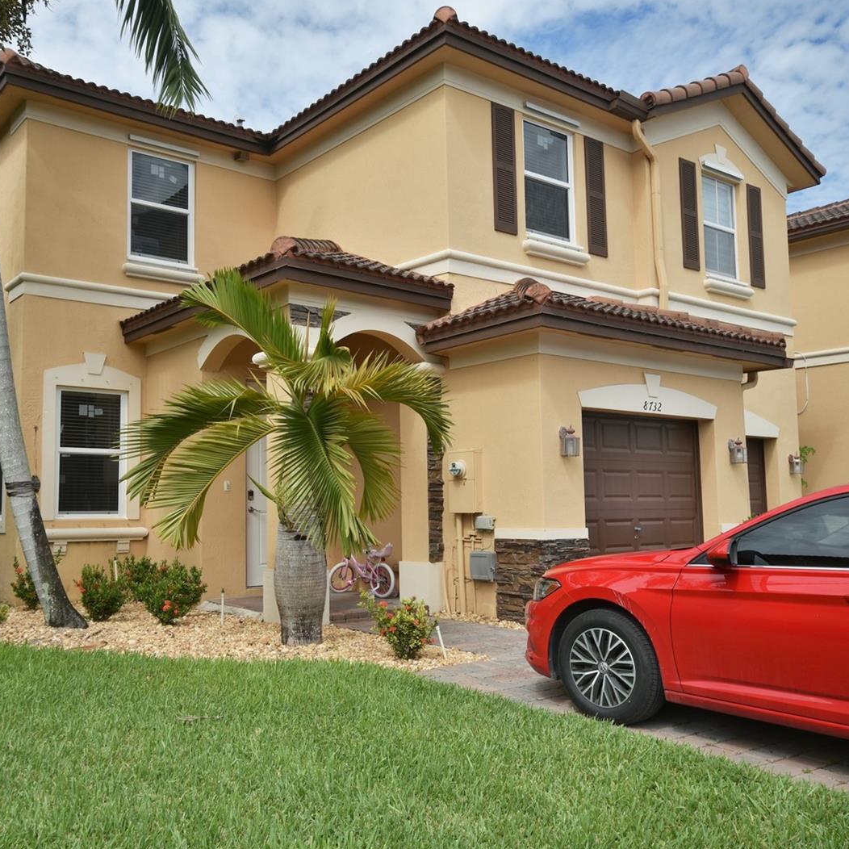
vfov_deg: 52.5
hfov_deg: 51.9
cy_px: 423
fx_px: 860
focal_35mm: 31
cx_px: 311
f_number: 10
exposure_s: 1/125
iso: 100
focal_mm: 16
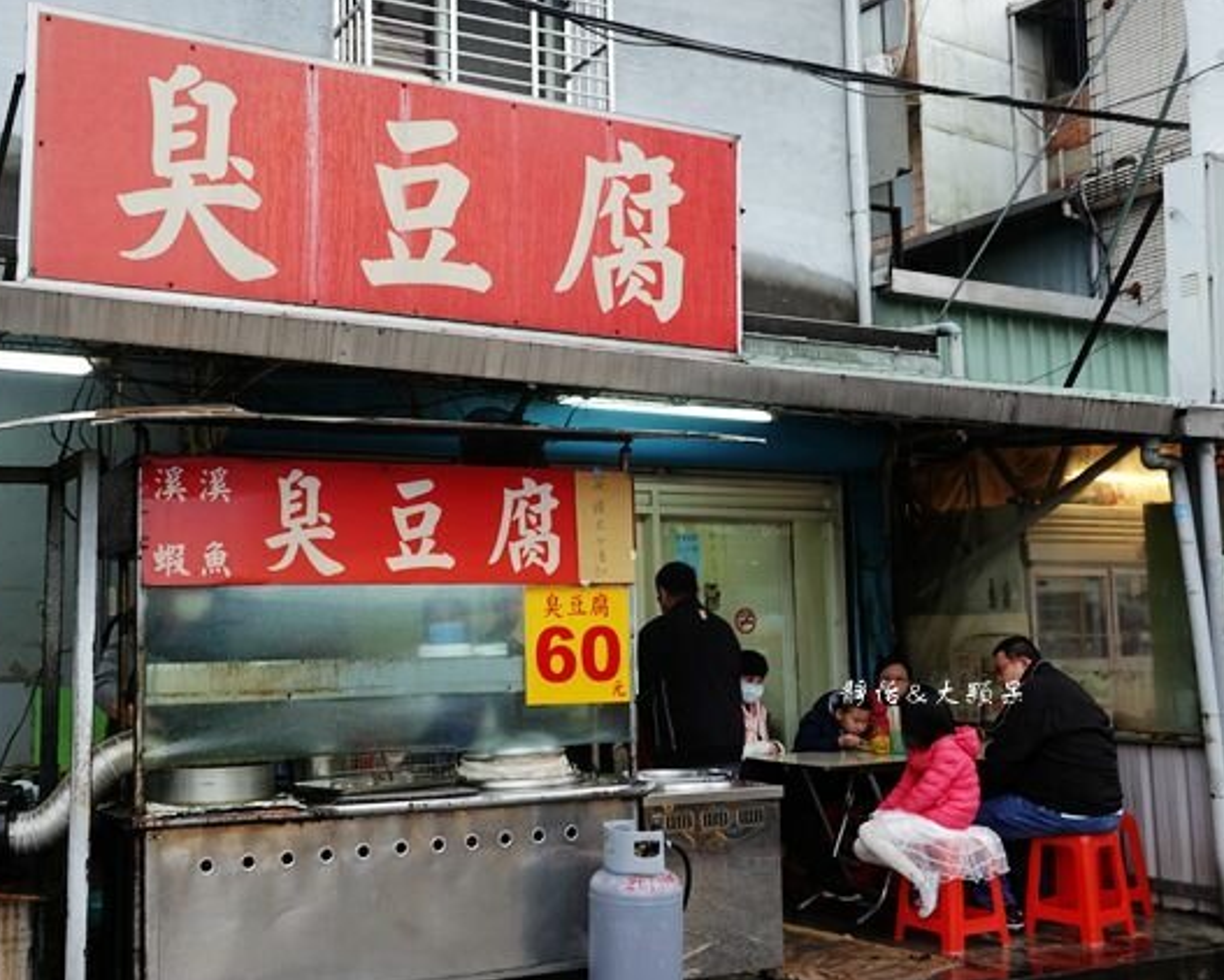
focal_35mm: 37
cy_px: 487
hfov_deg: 48.8
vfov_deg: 40.2
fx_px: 1341
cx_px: 497
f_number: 3.5
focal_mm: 12.01
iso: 200
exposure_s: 1/80
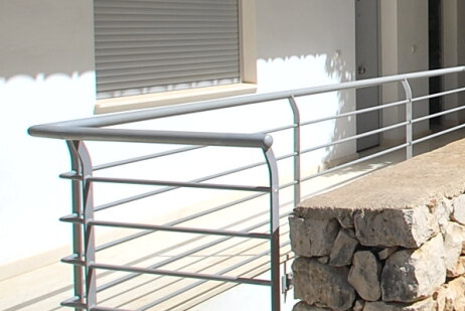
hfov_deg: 30.8
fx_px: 693
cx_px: 570
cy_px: 45
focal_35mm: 54
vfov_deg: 24.7
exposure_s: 1/250
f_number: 8
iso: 100
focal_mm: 11
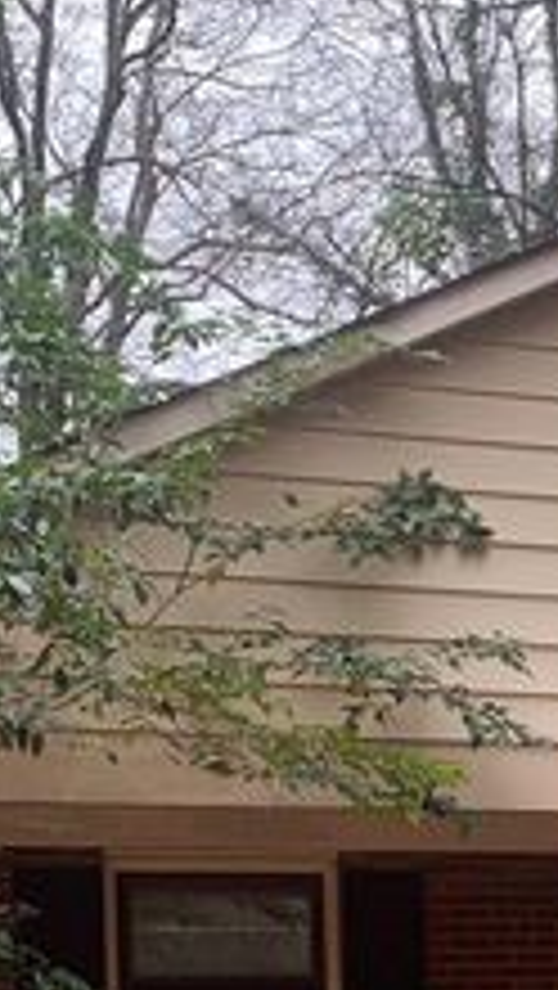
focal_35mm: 86
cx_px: 742
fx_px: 2259
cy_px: 1042
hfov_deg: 13.5
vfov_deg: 23.4
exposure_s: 1/122
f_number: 1.8
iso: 25
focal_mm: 4.25
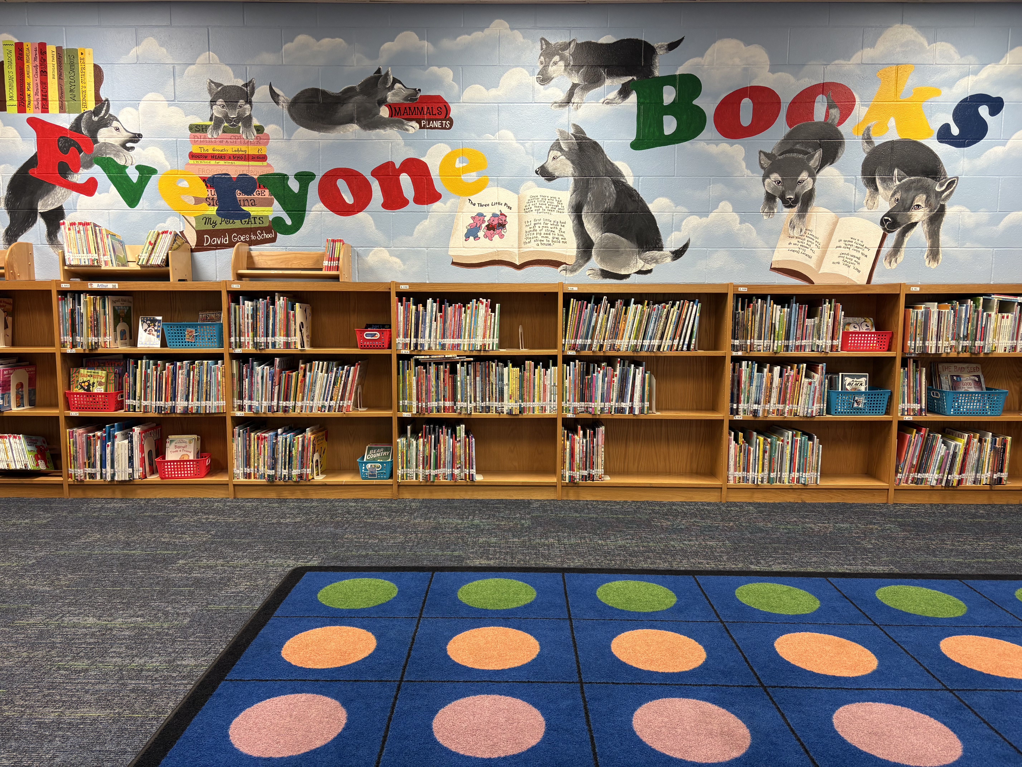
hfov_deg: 67.3
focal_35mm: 26
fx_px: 768
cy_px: 384
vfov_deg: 53.1
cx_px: 511
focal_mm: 5.96
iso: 100
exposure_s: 1/60
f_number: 1.6
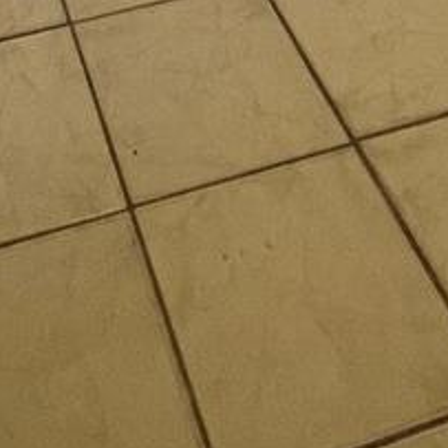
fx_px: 996
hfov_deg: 24.9
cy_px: -726
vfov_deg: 13.6
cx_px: 88
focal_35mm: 68
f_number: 1.8
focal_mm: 1.57
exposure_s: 1/120
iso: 125
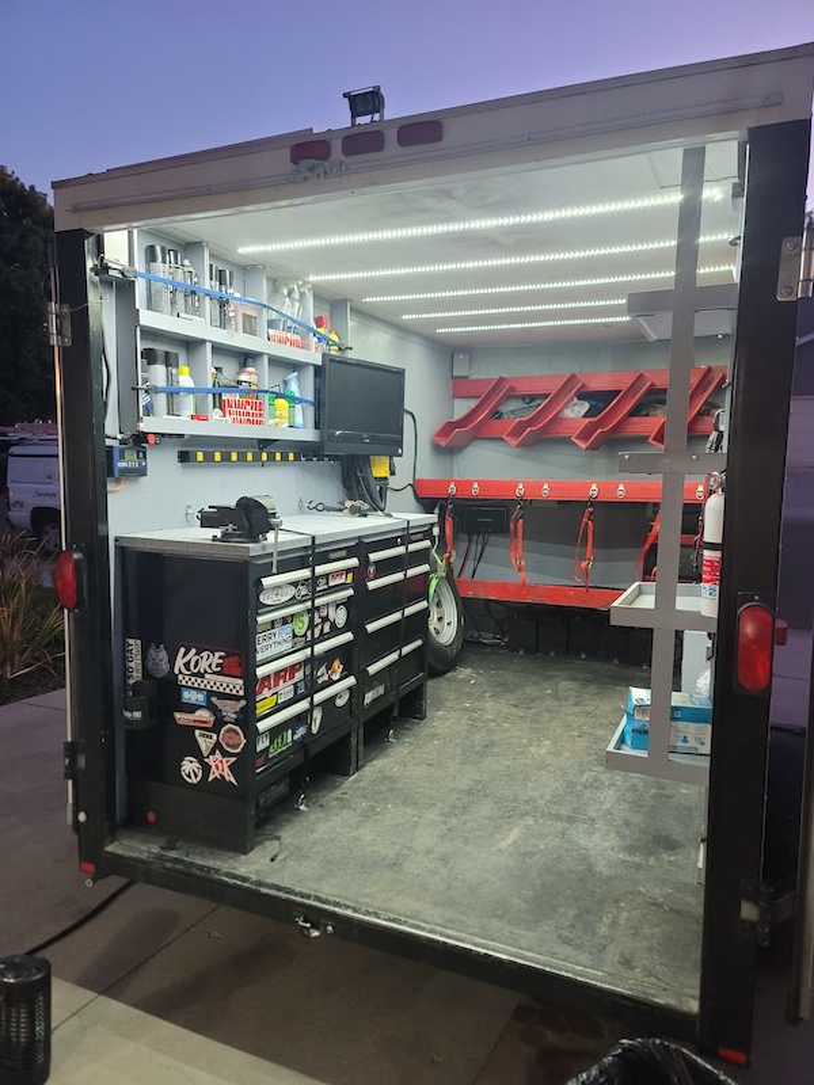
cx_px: 407
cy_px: 542
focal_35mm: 25
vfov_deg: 69.4
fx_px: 784
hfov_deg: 54.9
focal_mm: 7
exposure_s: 1/40
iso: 500
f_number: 1.8
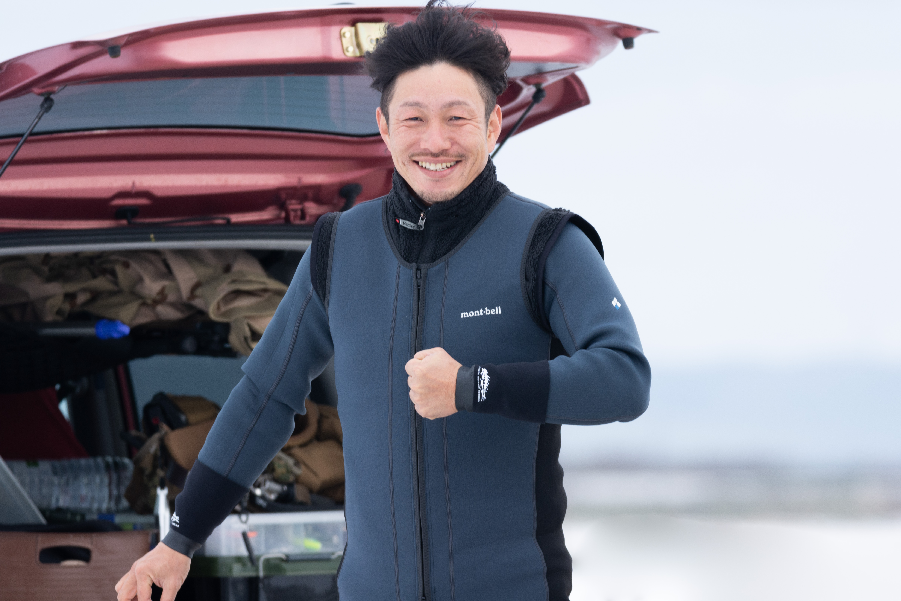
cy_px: 300
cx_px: 450
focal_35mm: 480
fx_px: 12012
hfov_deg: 4.3
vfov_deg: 2.9
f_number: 6.3
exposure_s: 1/125
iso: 250
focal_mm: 320
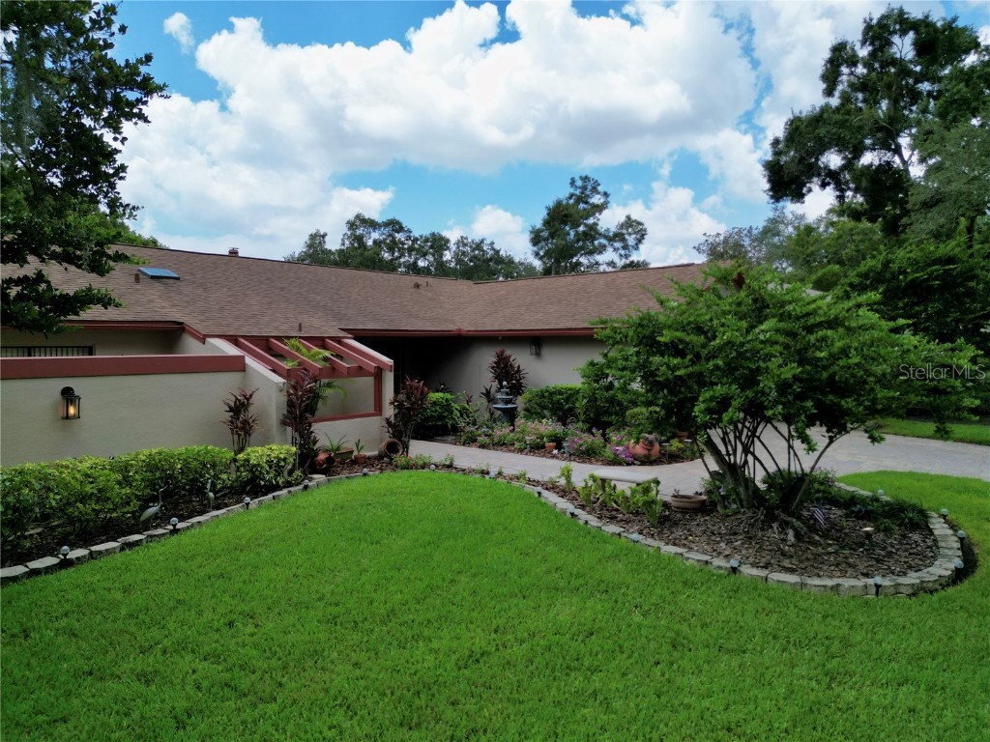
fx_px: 686
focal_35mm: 24
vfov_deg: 56.8
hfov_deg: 71.6
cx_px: 495
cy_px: 371
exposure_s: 1/3000
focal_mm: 6.72
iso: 100
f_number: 1.7
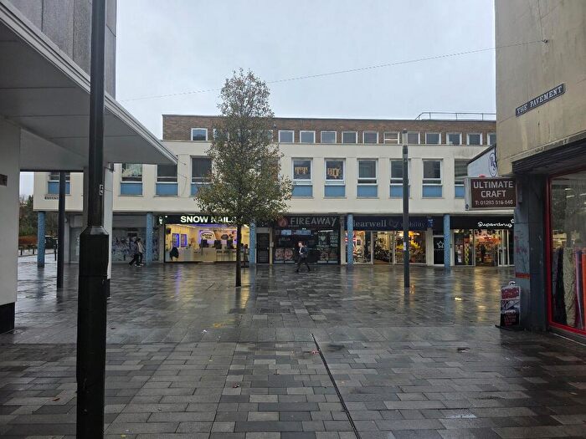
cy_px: 220
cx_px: 293
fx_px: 389
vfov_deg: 58.9
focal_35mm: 23
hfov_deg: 73.9
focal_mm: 6.3
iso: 20
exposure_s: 1/100
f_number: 1.7
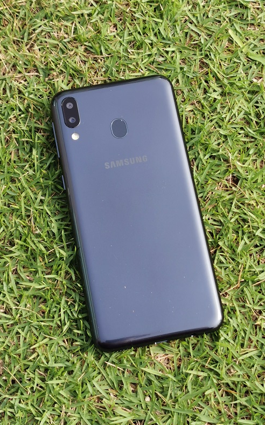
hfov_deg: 18.9
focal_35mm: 69
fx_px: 797
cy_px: 213
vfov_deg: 29.8
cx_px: 150
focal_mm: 5.56
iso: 50
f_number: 1.6
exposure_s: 1/1176
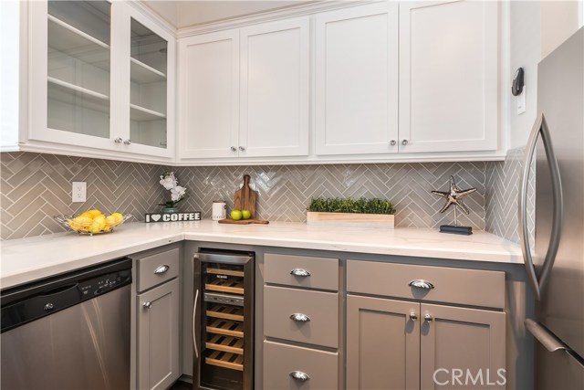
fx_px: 276
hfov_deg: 93.3
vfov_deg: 70.5
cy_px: 195
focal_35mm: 17
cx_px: 292
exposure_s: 1/2
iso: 200
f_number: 13
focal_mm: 17
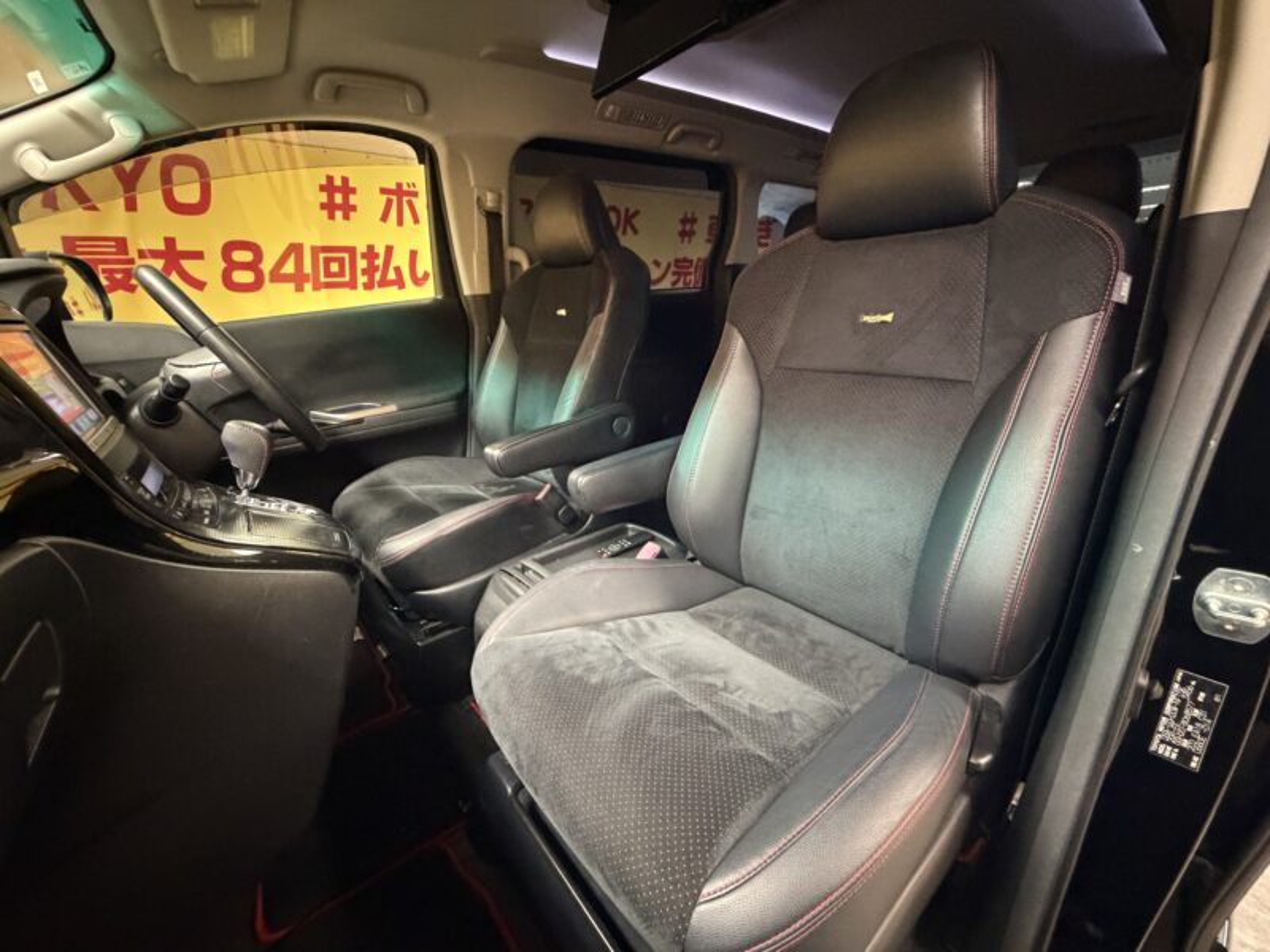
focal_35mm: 14
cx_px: 635
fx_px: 514
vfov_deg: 85.7
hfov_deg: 102.1
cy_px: 476
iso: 1250
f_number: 2.2
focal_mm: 2.22
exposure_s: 1/33
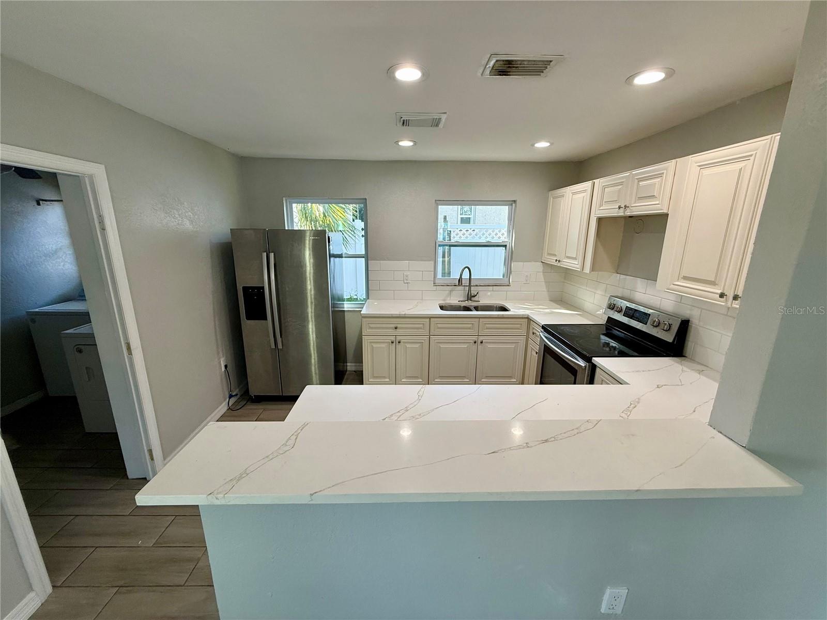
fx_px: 334
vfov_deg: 85.7
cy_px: 310
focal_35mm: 14
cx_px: 414
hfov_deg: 102.1
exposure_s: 1/120
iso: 125
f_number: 2.2
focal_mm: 2.22
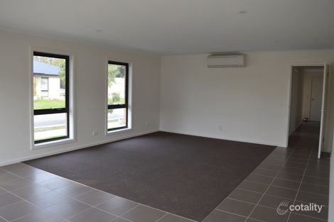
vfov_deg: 47.9
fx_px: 250
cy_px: 111
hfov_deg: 67.4
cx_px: 167
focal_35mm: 27
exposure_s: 1/125
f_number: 5.6
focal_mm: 18
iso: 400
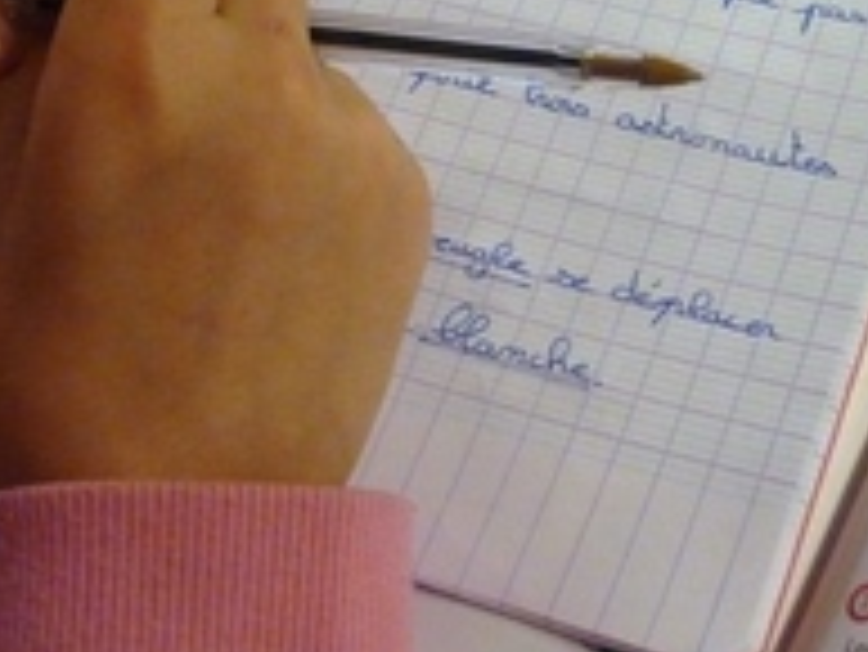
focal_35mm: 63
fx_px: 1581
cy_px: 94
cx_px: 499
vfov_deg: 22.9
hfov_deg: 30.7
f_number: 2.8
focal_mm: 4.8
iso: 800
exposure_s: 1/50
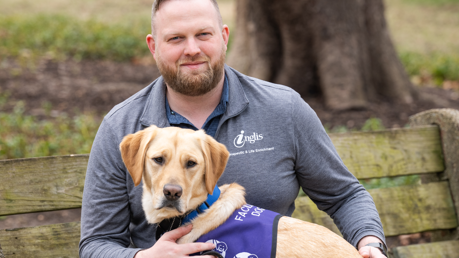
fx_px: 2312
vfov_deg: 6.4
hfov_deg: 11.3
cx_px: 210
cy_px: 161
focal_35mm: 190
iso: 320
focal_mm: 155
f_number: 5
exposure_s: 1/640
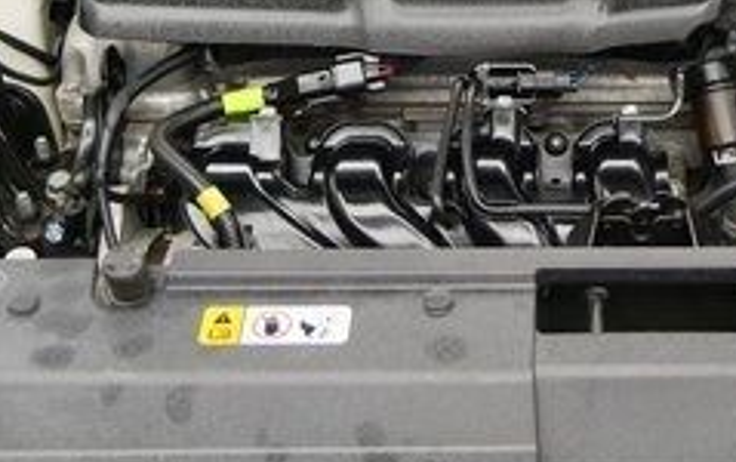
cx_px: 585
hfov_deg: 24.0
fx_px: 1707
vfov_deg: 15.1
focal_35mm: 85
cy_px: -15
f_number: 3.7
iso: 400
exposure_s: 1/60
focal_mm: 15
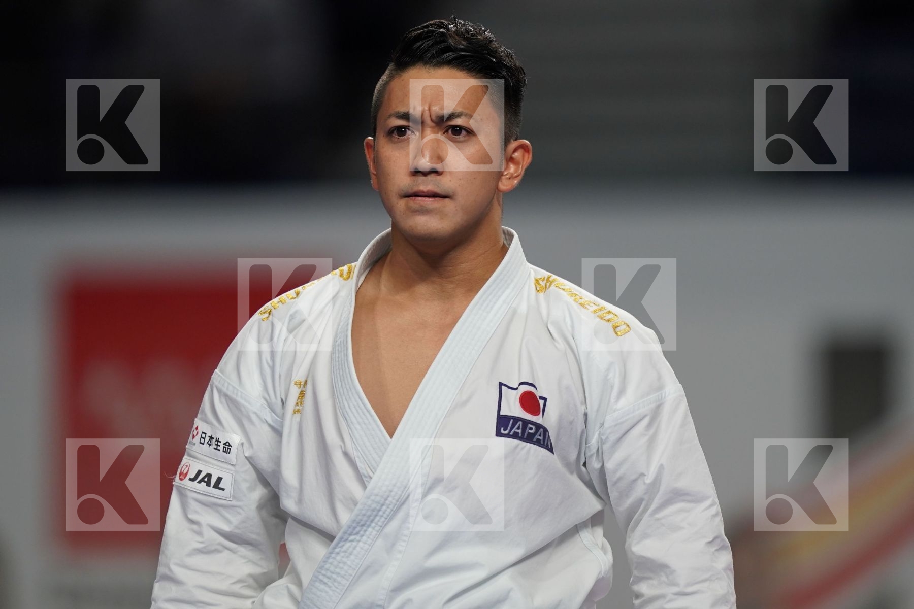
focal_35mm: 600
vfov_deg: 2.3
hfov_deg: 3.4
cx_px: 457
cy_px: 304
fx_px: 15232
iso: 640
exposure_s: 1/400
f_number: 2.8
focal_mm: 400
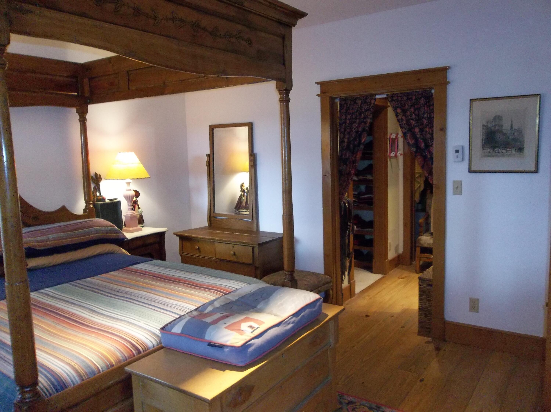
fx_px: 429
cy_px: 206
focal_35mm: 27
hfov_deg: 65.4
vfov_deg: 51.2
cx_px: 276
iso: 320
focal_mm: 4.9
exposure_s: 1/30
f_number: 3.5
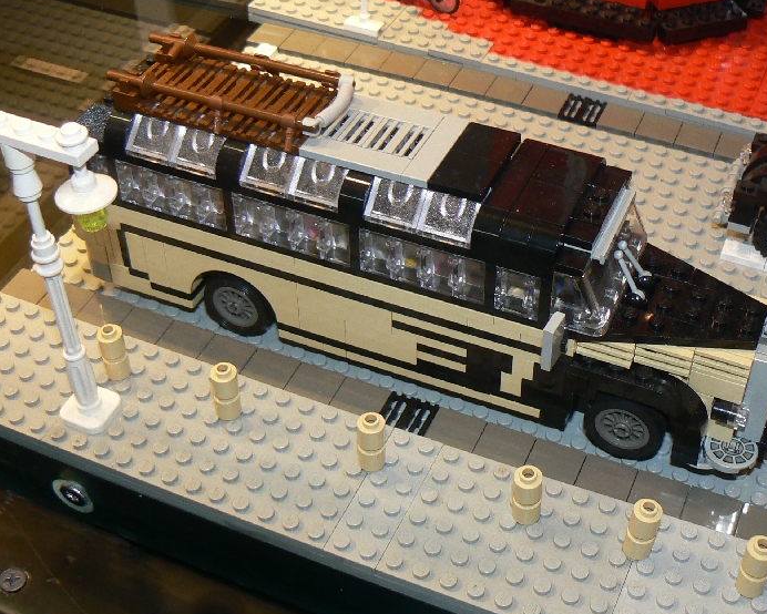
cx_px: 406
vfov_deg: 29.1
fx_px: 1181
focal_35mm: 52
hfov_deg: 36.0
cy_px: 258
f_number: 2.8
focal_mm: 6
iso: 100
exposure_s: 1/30
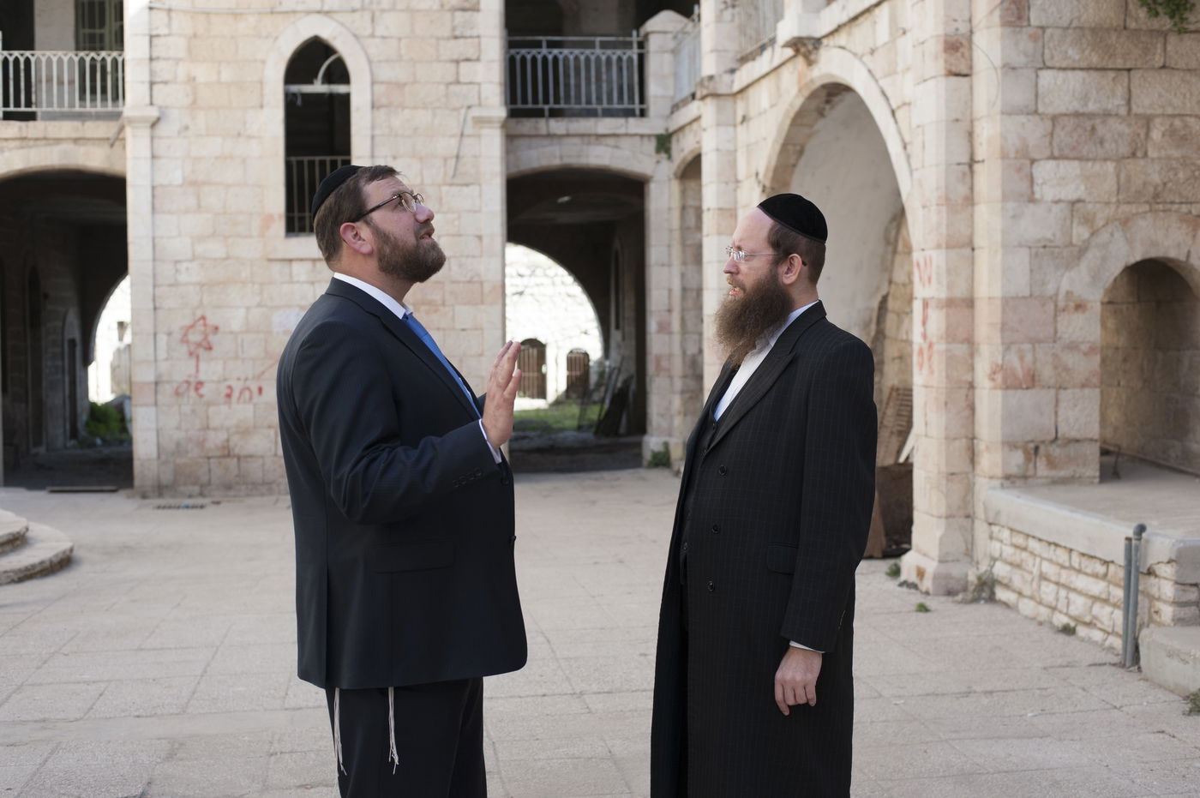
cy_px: 399
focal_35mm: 50
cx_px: 600
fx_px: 1665
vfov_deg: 26.9
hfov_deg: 39.6
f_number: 4.5
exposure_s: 1/640
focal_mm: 50
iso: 500
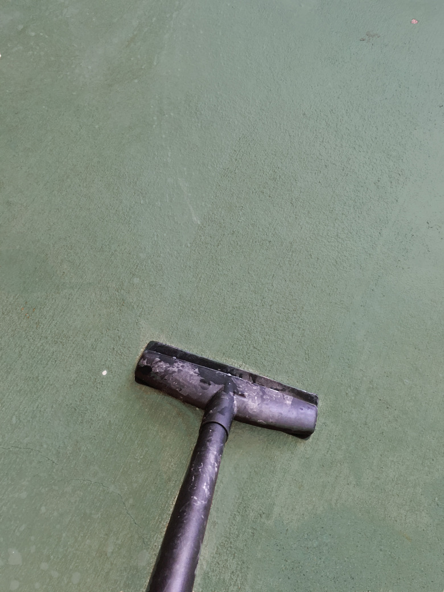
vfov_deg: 61.7
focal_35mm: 29
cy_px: 296
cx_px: 222
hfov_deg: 48.2
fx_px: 496
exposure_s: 1/30
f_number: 2.2
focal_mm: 4.15
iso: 125
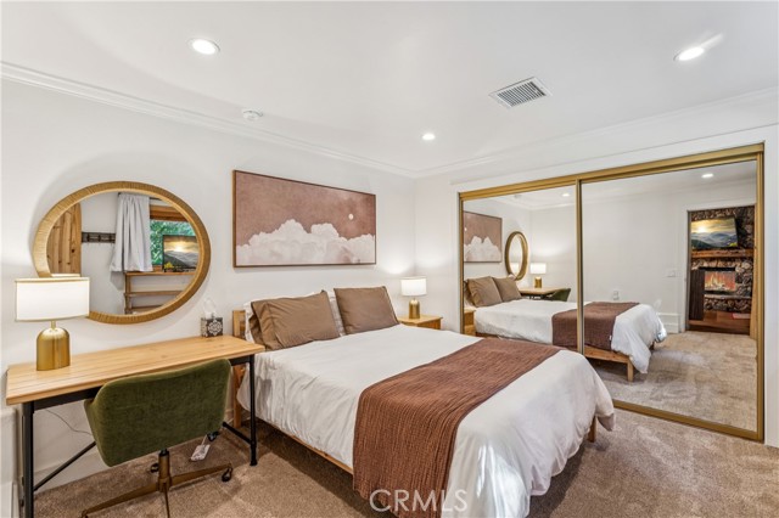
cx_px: 390
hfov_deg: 96.1
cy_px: 259
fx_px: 350
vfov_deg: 73.0
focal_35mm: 16
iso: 100
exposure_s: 1
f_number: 13
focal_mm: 16.2
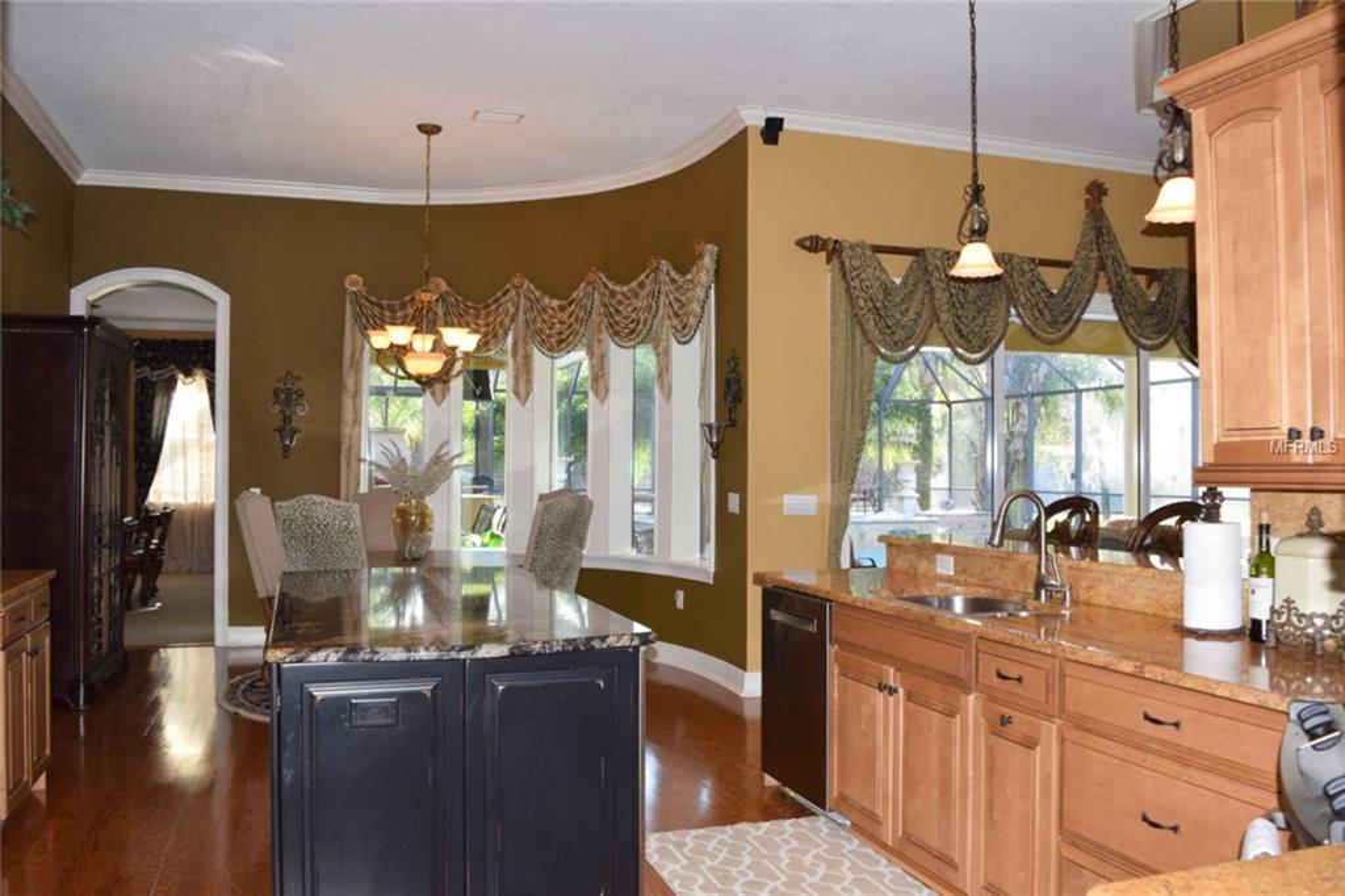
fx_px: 1008
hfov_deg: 67.4
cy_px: 448
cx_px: 672
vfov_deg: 47.9
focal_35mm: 27
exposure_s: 1/125
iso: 640
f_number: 5.6
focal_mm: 18
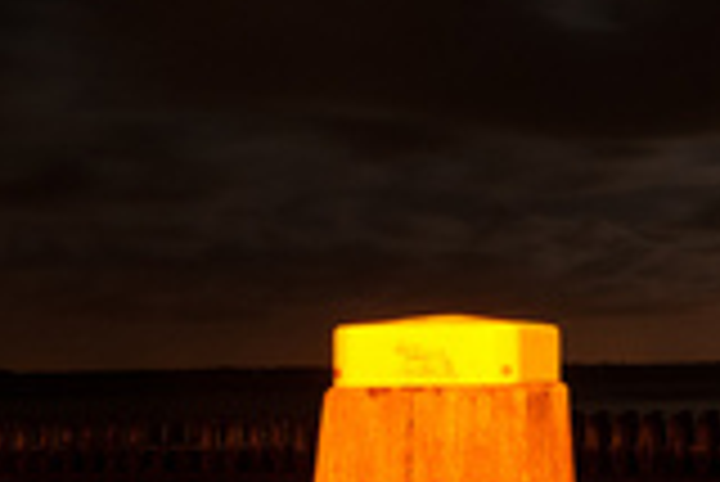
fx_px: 1810
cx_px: 1030
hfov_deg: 19.9
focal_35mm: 90
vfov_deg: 15.1
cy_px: 261
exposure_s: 30
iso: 400
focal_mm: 21
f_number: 8
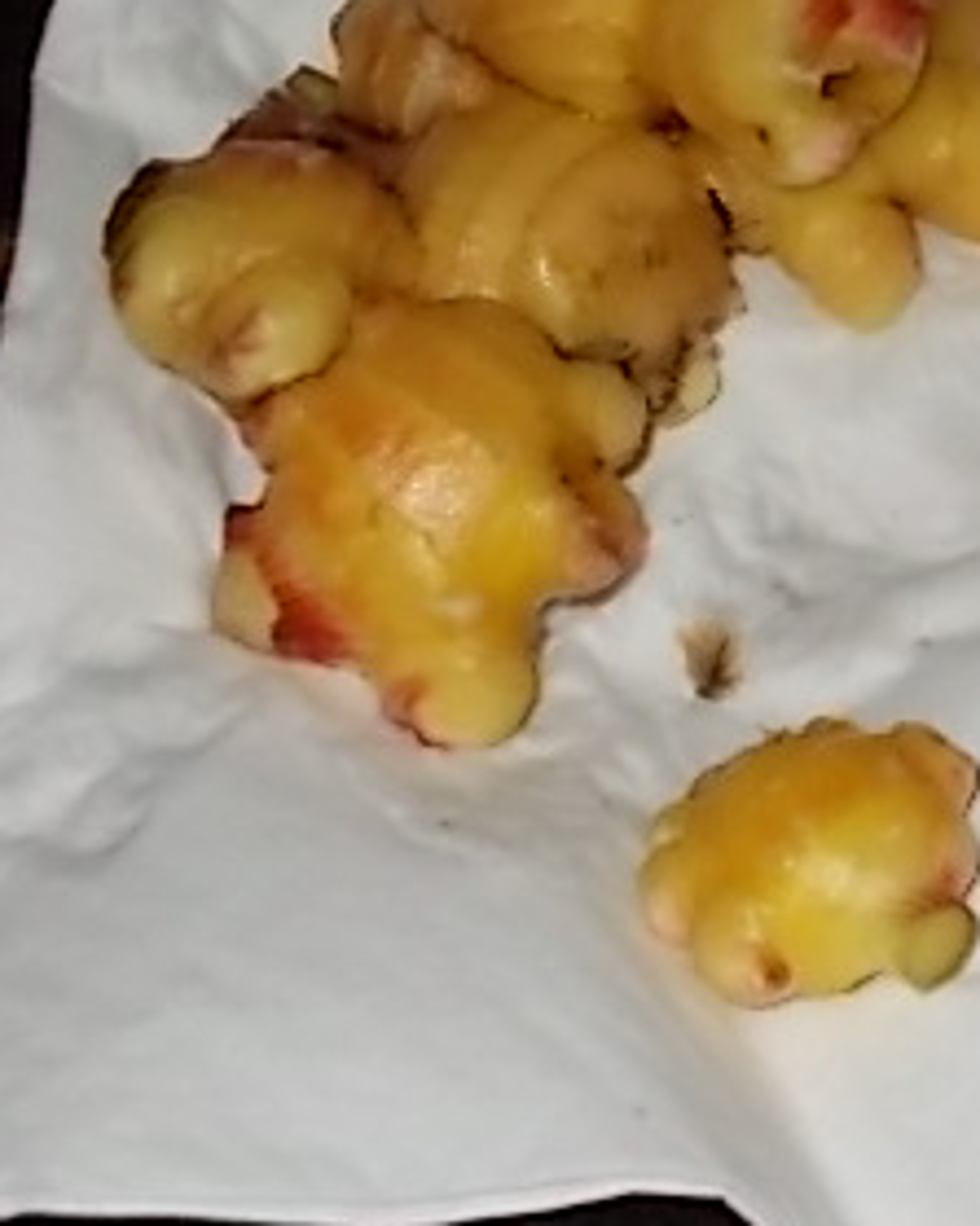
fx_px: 4063
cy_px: 229
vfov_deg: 17.0
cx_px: 1116
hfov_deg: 13.4
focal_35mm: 112
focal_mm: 9
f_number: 4.5
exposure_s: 1/30
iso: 200
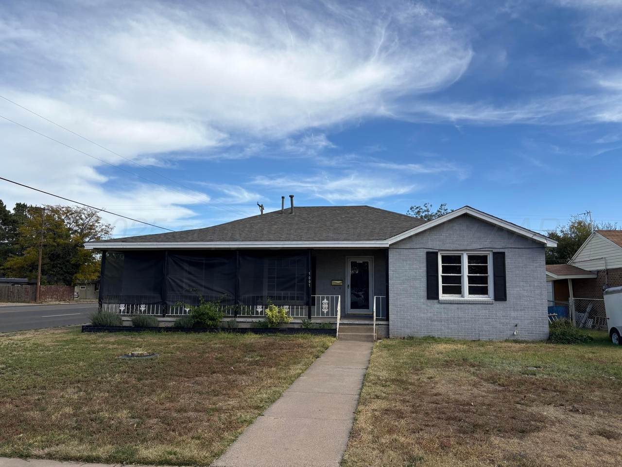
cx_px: 311
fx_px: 467
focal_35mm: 26
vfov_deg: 53.1
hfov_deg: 67.3
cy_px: 234
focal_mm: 5.96
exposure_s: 1/3279
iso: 50
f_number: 1.6
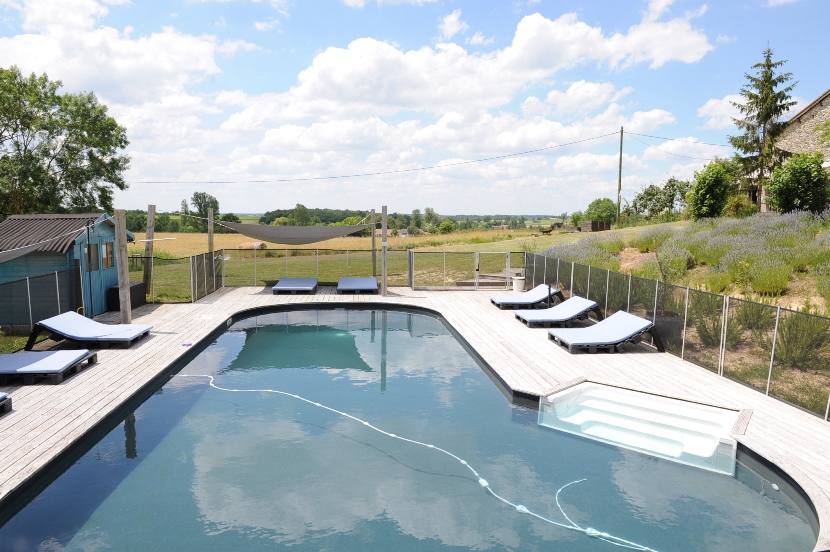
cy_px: 276
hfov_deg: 73.8
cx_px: 415
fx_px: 553
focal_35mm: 24
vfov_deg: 53.1
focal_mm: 24
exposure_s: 1/200
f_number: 10
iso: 200
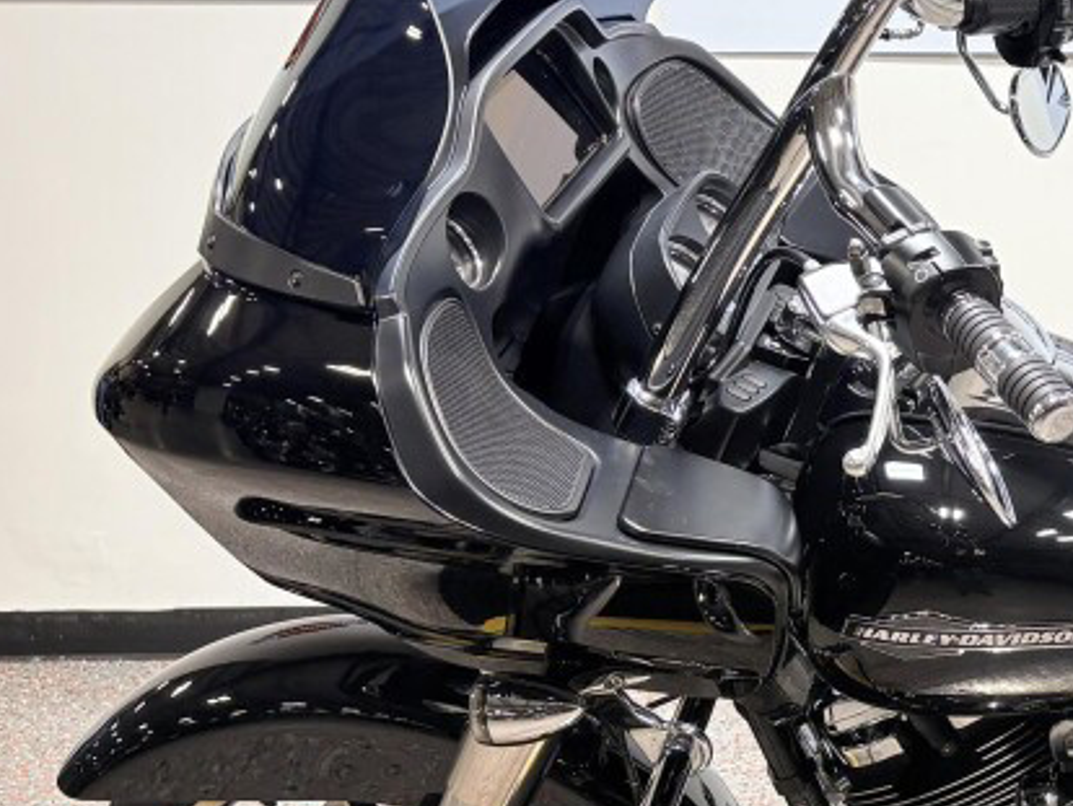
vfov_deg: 21.9
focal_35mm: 67
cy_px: 511
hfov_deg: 25.9
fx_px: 2078
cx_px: 1287
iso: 40
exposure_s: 1/120
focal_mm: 5.96
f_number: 1.6
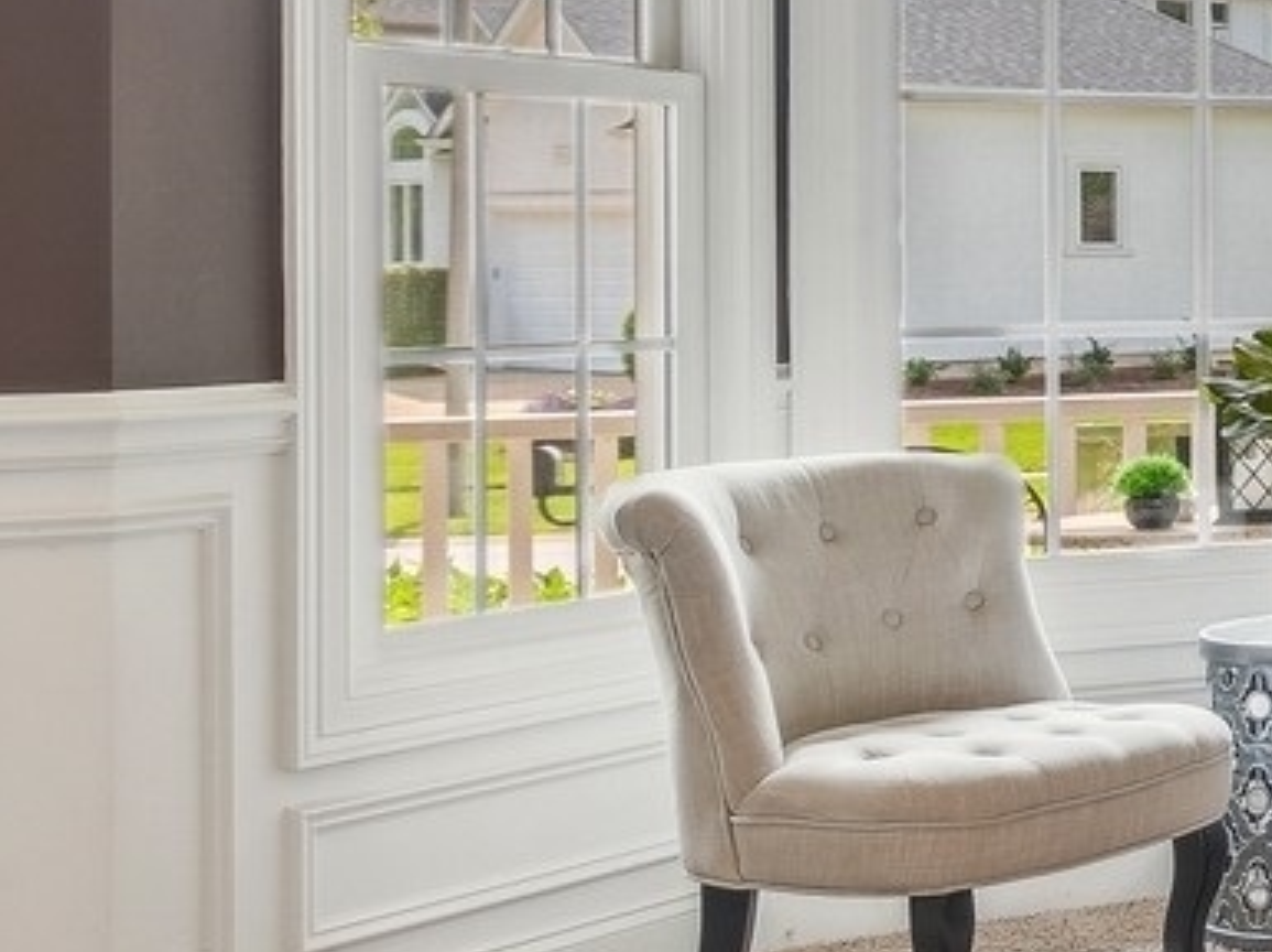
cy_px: 340
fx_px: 2643
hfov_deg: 19.2
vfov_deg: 20.4
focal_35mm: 72
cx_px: 2392
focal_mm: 12
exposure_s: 1/10
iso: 250
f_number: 8
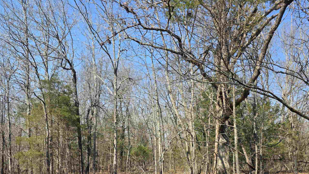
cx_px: 171
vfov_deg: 35.1
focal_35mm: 32
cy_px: 148
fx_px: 262
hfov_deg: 60.9
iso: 80
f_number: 1.7
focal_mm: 6.3
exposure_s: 1/2423
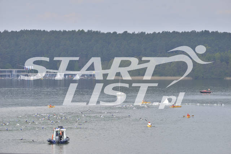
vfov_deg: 6.2
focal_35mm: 220
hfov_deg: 9.4
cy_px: 77
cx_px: 116
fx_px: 1412
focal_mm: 220
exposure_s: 1/2000
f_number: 8
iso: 400
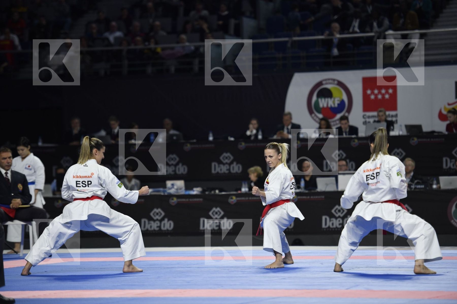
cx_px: 228
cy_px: 152
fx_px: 2031
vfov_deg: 8.6
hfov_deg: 12.8
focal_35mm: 160
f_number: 2.8
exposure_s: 1/800
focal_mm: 160
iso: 800
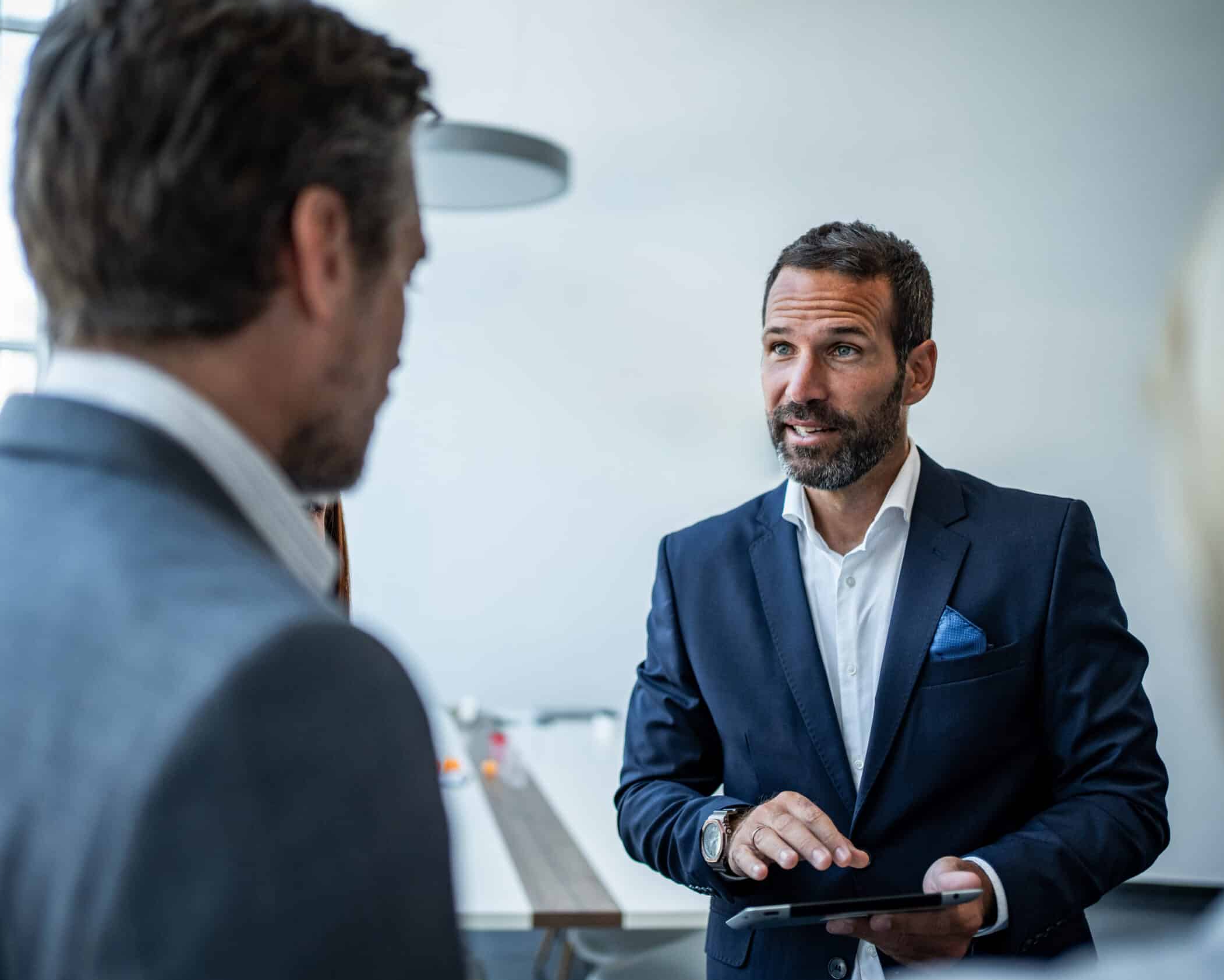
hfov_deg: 45.8
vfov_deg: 37.3
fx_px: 1449
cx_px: 587
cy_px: 488
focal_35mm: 40
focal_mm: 35
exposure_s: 1/2000
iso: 1250
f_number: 1.8
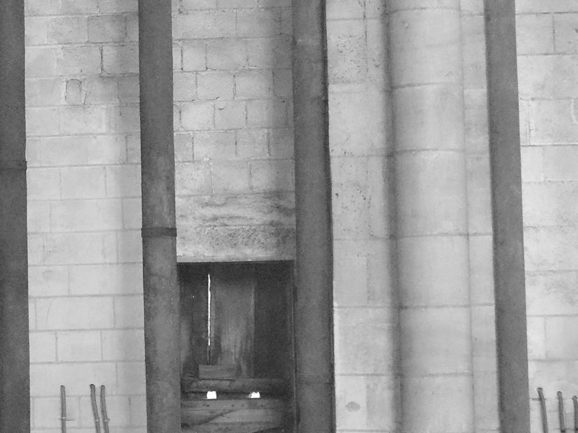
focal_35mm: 114
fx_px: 1903
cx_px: 15
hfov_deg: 16.9
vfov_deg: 13.0
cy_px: 134
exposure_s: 1/30
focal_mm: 30
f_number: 4.5
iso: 1600
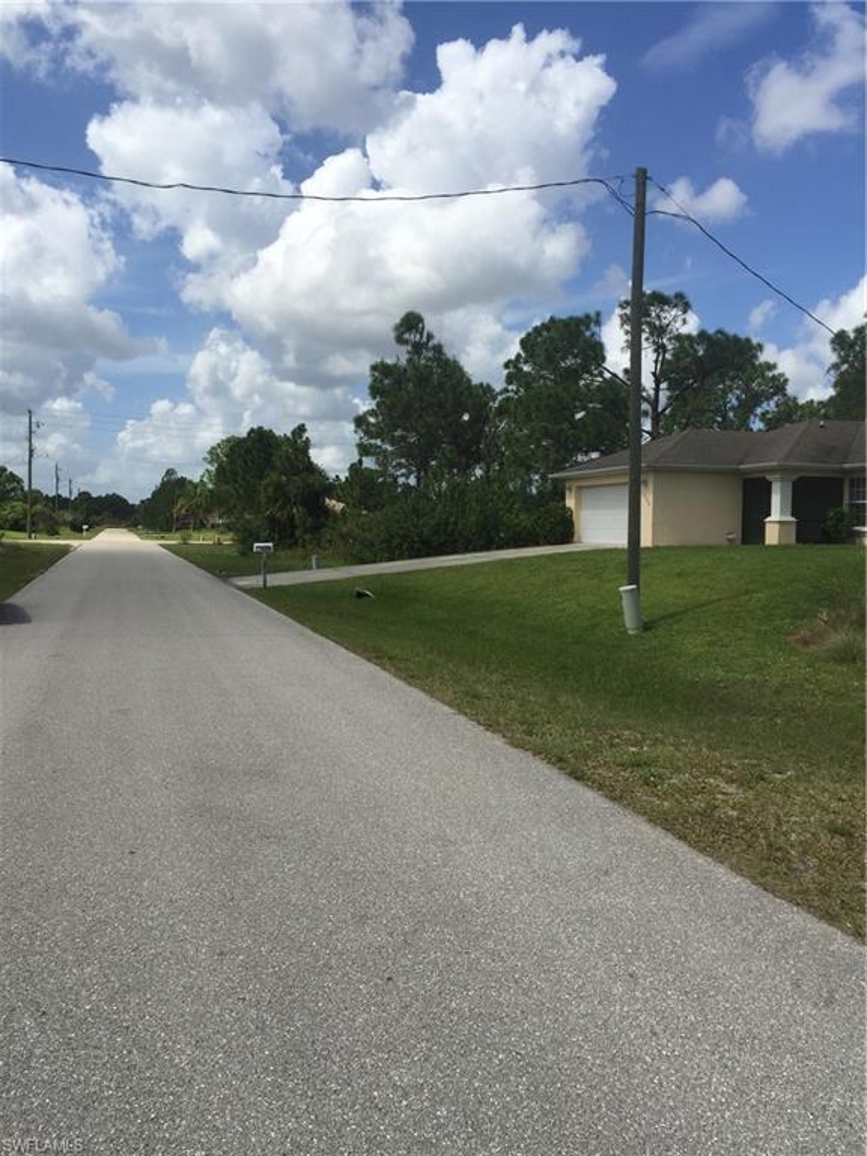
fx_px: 968
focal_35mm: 29
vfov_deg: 61.7
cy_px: 578
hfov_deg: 48.2
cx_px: 434
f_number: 2.2
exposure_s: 1/3300
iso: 32
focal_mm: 4.15
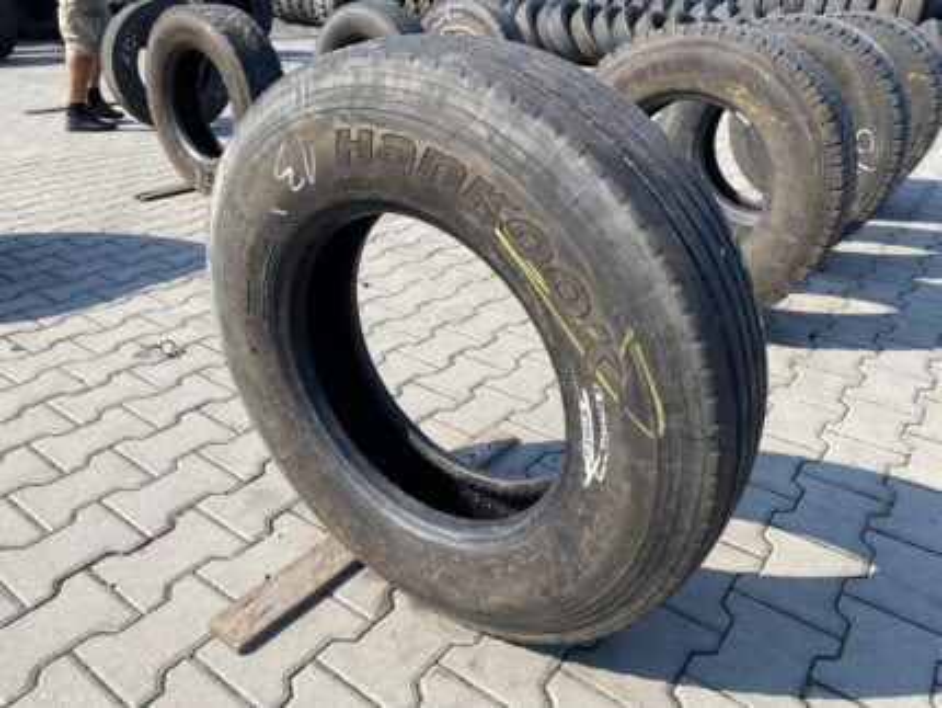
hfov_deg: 67.3
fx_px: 708
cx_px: 471
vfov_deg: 53.1
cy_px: 354
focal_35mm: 26
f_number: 1.8
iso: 32
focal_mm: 4.25
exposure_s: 1/1346
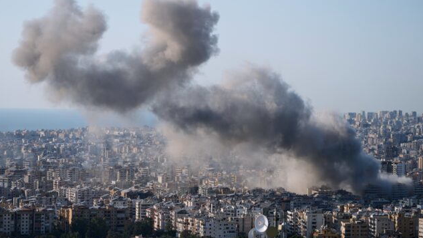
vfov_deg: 11.4
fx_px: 1189
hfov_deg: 20.2
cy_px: 105
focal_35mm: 106
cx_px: 210
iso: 50
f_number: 5
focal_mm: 100
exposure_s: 1/500
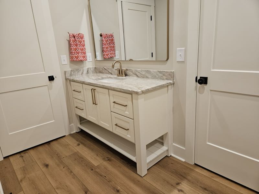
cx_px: 130
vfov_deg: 58.9
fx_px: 172
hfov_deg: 73.9
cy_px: 97
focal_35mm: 23
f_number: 1.8
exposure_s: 1/120
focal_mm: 5.4
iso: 160
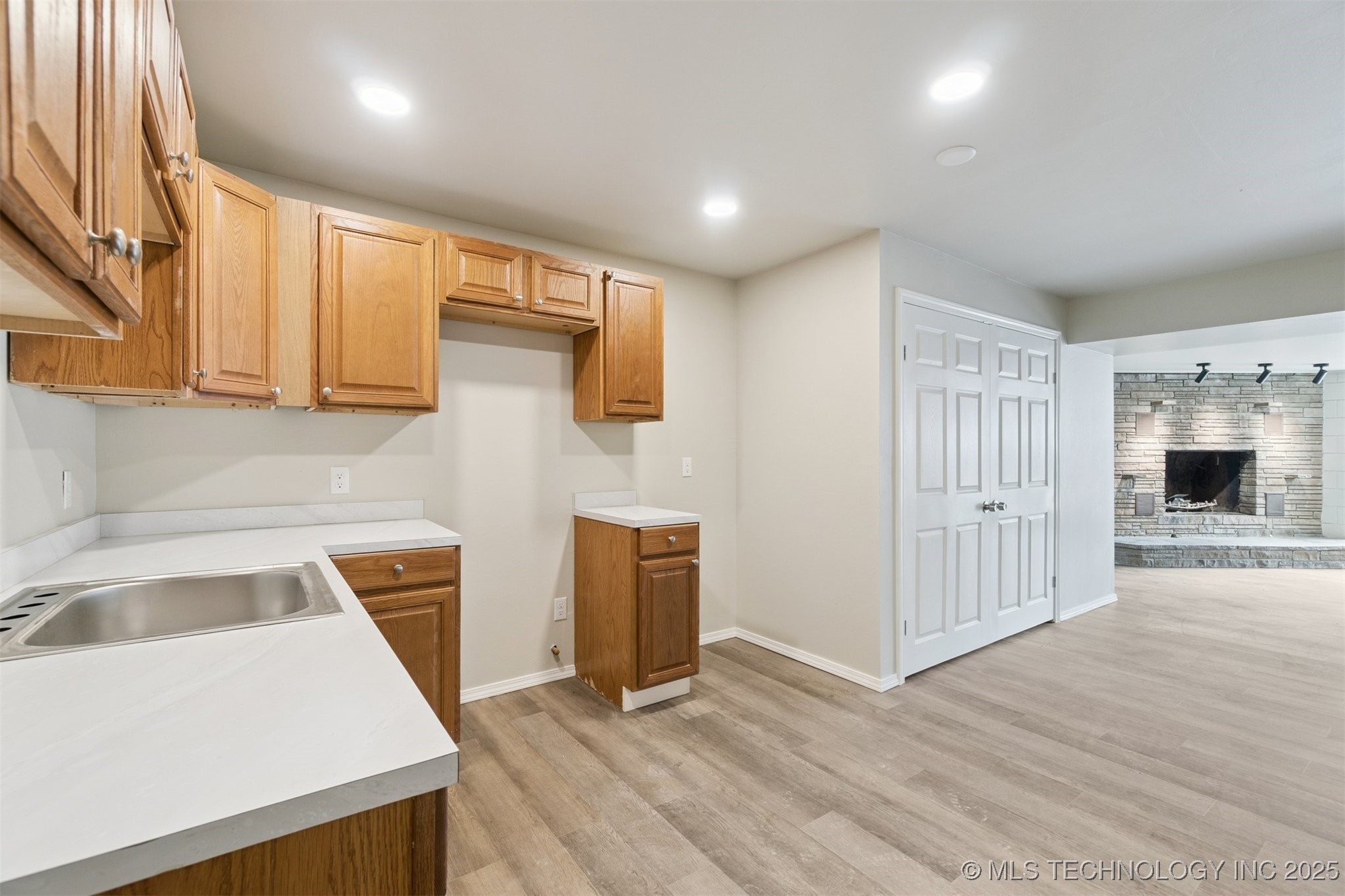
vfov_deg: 77.3
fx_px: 560
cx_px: 672
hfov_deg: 100.4
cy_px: 448
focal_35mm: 15
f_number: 6.3
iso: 200
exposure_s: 1/25
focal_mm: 10
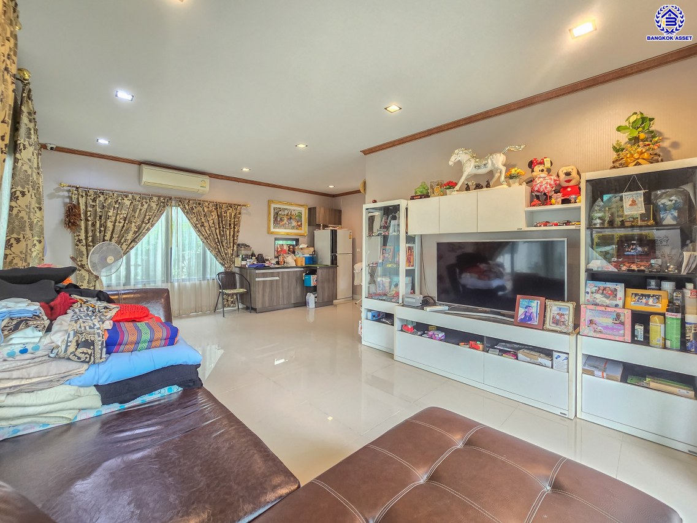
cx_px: 348
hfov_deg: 106.2
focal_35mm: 13
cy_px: 262
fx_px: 262
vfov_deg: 89.9
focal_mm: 2.2
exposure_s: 1/730
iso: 50
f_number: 2.2
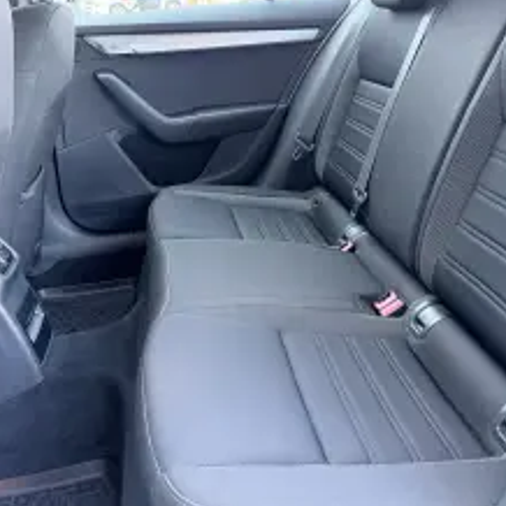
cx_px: 276
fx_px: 579
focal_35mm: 35
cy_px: 225
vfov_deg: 47.1
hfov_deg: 47.2
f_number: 1.78
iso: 250
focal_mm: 6.76
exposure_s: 1/60
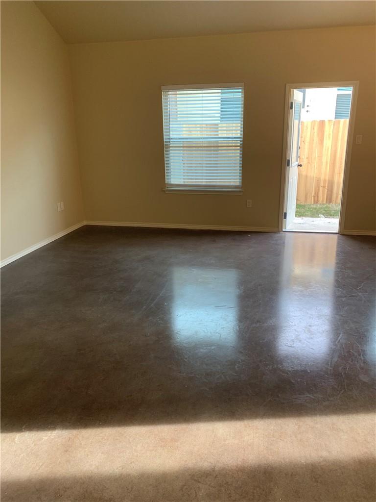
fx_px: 377
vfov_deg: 67.3
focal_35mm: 26
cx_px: 188
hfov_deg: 53.1
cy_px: 251
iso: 64
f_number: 1.8
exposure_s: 1/60
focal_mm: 4.25
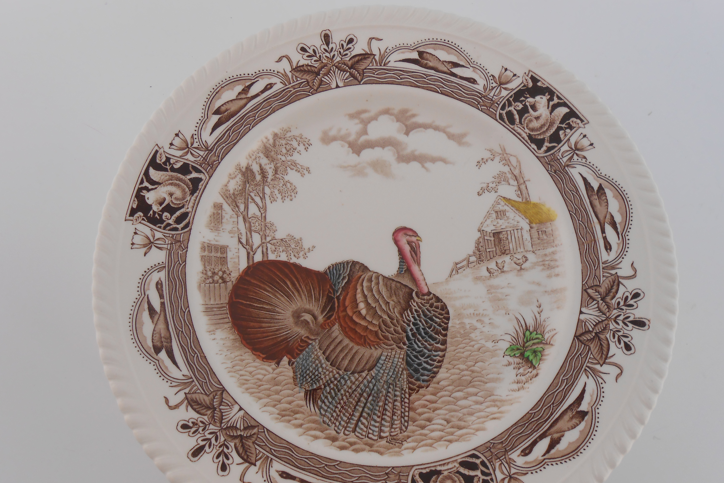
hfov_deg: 65.5
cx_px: 364
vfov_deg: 46.3
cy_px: 277
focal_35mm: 28
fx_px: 563
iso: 80
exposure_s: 1/40
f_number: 3.5
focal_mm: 4.6
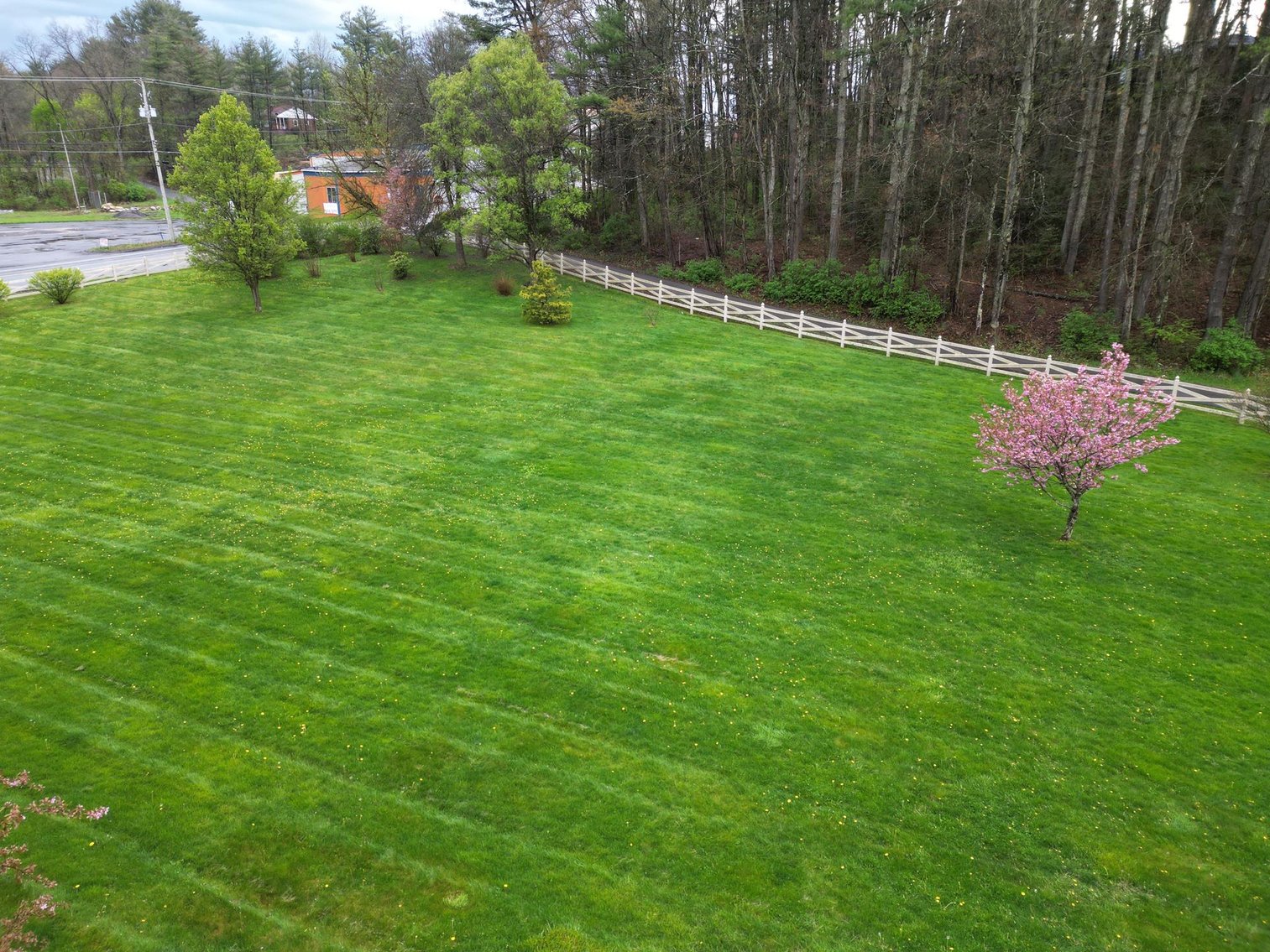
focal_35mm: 24
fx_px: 881
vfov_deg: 56.8
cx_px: 635
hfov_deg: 71.6
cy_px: 476
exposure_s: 1/180
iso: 100
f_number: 1.7
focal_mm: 6.72
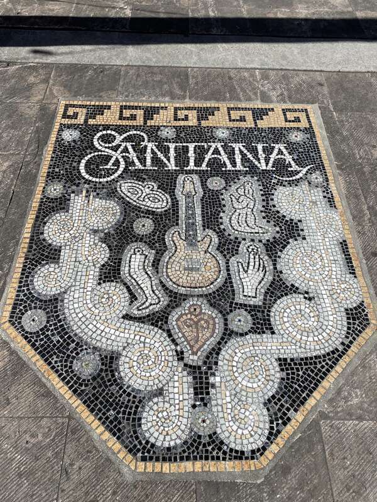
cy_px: 251
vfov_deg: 67.3
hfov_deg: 53.1
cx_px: 188
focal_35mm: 26
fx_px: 378
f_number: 1.8
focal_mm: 4.25
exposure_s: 1/3401
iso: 32
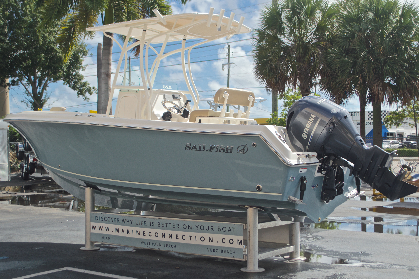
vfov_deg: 27.5
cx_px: 211
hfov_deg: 40.4
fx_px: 570
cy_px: 141
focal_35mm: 49
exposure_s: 1/200
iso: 100
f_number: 5
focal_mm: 32
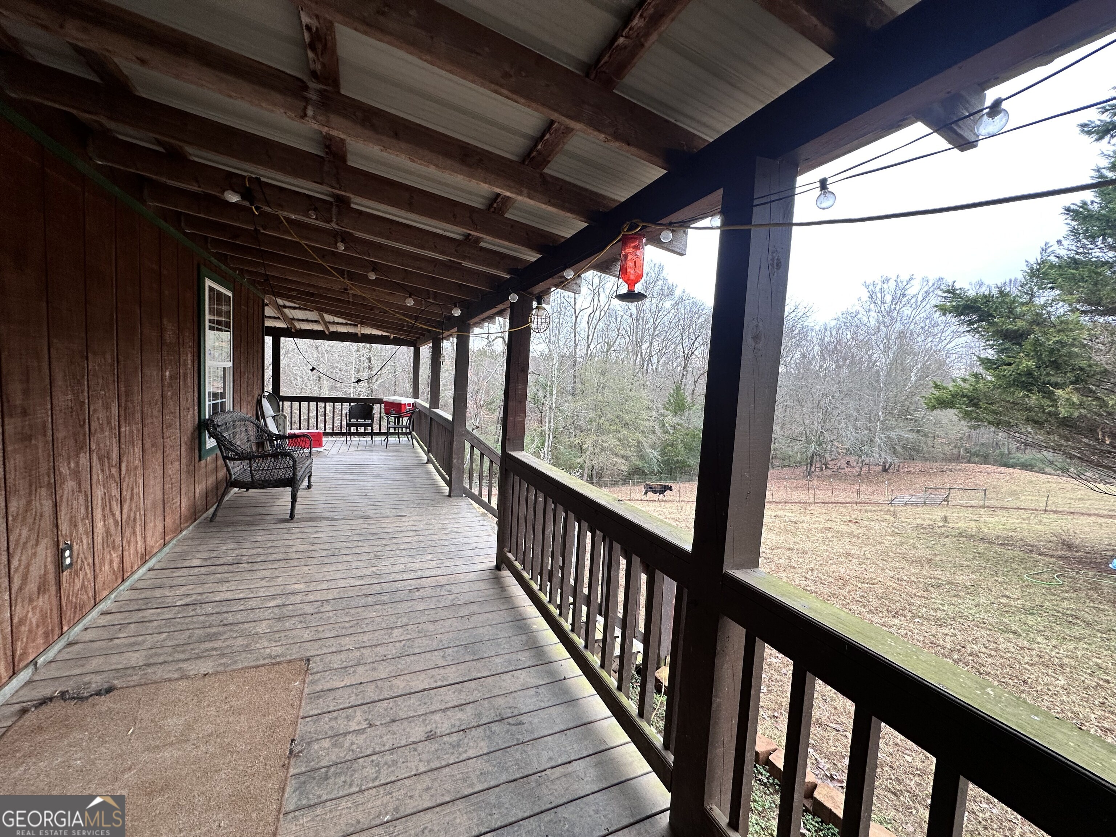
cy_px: 418
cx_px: 558
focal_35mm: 14
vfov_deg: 85.7
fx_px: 451
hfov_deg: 102.1
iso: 80
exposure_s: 1/99
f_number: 2.2
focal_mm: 2.22
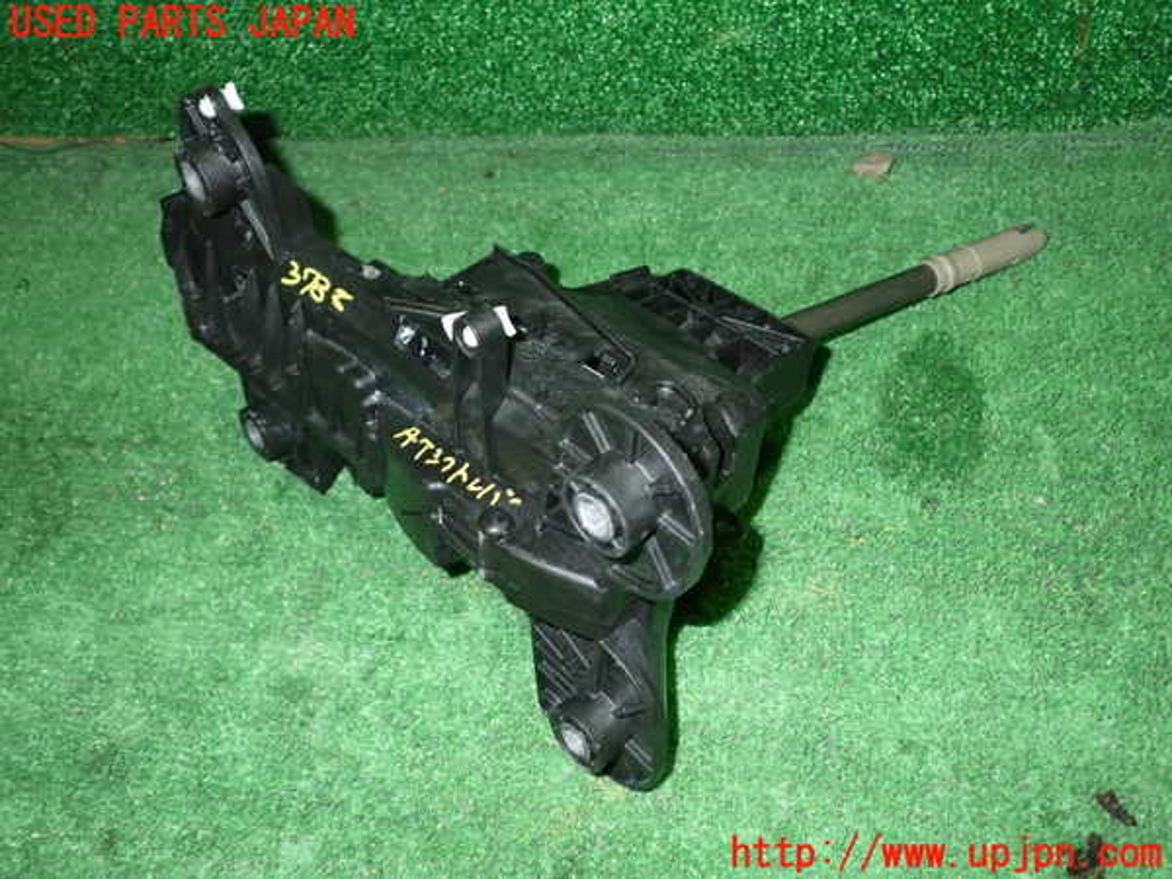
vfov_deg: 46.8
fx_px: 1016
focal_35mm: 30
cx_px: 586
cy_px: 440
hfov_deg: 60.0
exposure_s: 1/30
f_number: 6.3
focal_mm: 5.4
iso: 800
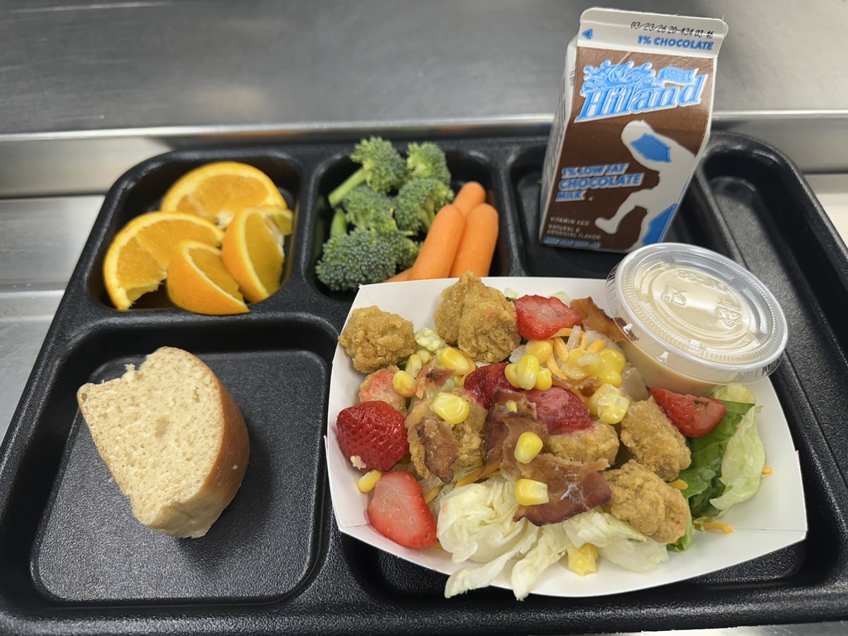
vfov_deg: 56.8
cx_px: 424
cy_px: 318
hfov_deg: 71.6
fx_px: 588
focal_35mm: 24
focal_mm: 6.86
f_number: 1.78
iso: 125
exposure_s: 1/120
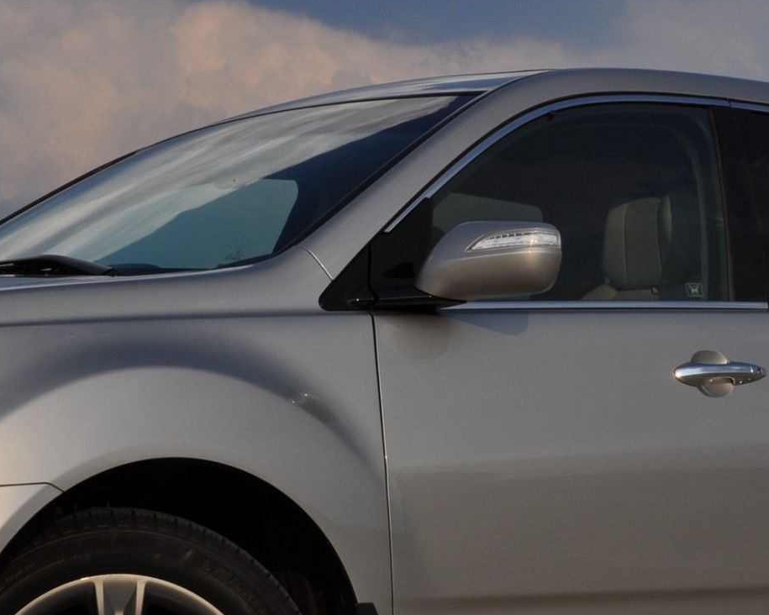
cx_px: 355
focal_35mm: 123
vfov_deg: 12.5
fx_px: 2799
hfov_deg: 15.6
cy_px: 445
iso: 200
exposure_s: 1/500
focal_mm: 32
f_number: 11
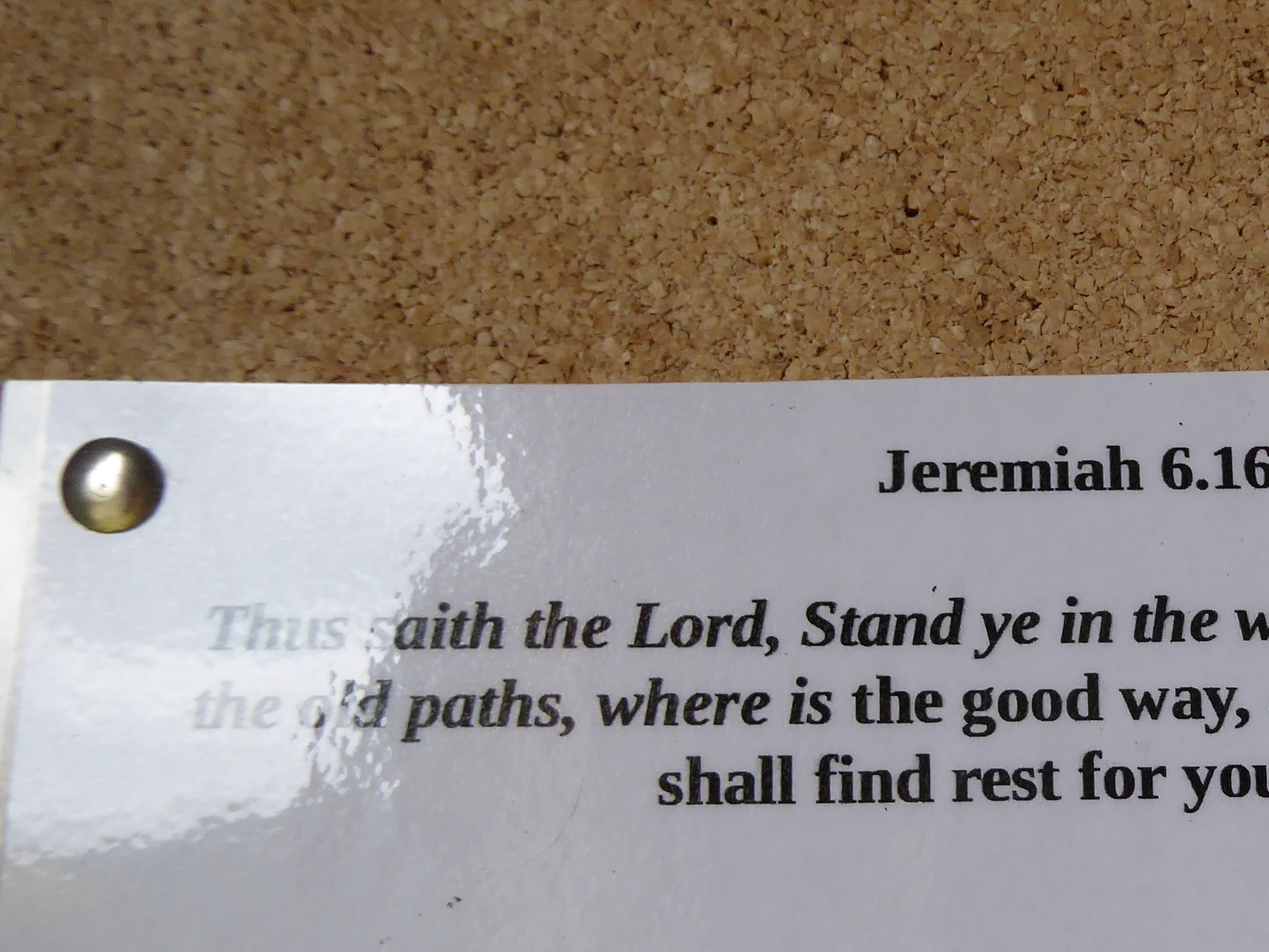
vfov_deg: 30.1
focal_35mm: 48
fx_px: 1760
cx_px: 1155
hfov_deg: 37.0
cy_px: 609
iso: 125
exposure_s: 1/60
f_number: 3.3
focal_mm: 4.3
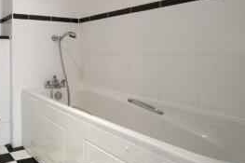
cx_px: 29
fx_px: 197
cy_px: 54
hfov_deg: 55.9
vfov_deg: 44.3
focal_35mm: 29
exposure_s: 1/6
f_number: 8
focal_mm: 16
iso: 400
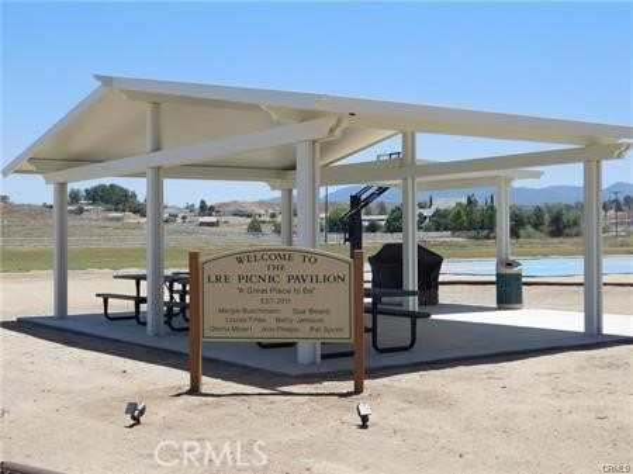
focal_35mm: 51
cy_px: 237
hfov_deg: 37.5
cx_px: 316
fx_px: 932
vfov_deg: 28.5
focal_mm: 9
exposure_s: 1/1250
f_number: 3.8
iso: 125
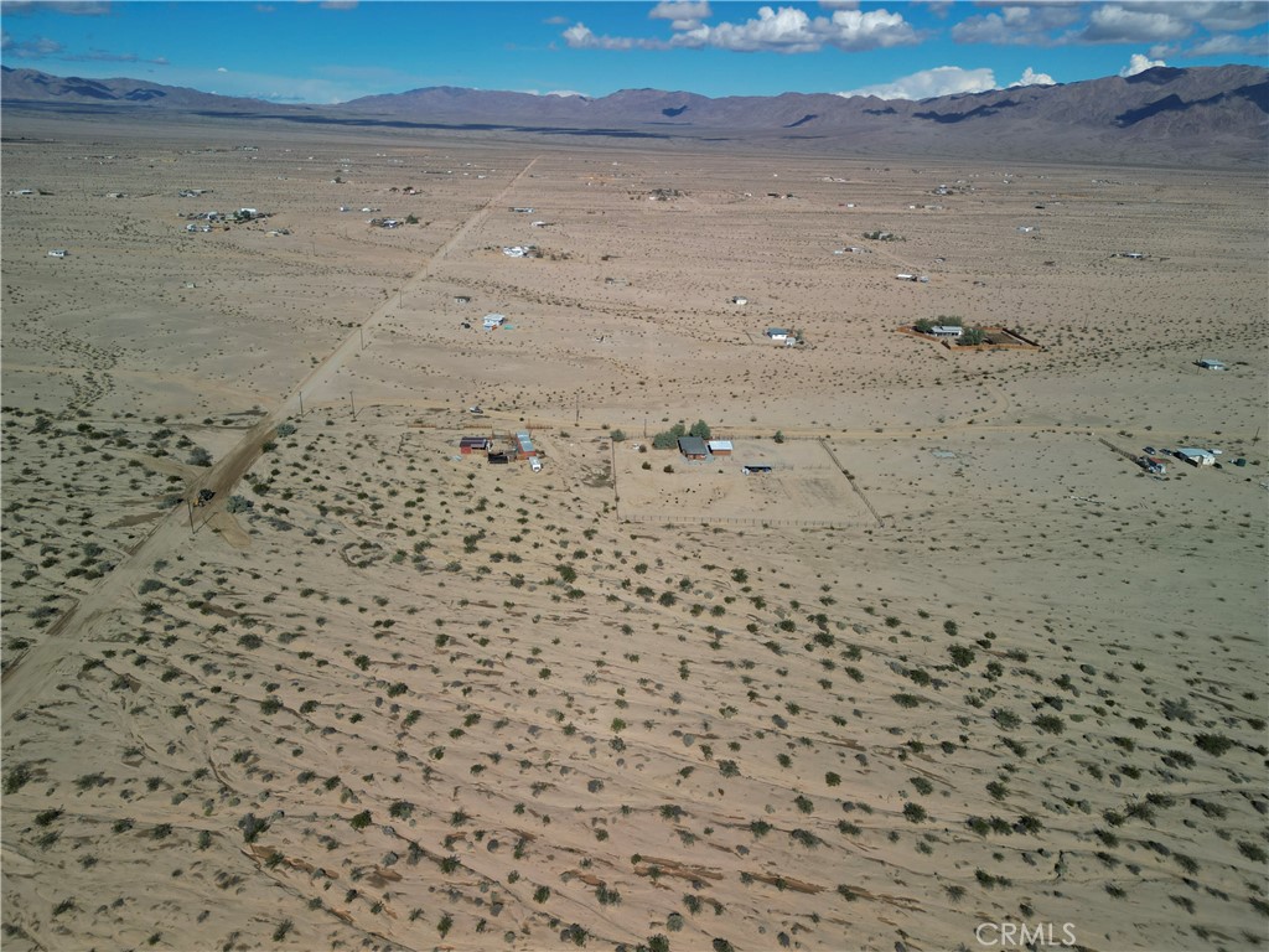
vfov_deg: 56.8
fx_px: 880
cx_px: 634
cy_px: 476
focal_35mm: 24
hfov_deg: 71.6
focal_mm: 6.72
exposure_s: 1/640
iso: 100
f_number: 1.7
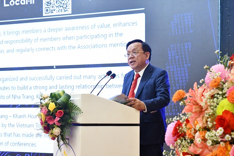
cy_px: 78
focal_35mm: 105
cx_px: 117
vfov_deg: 13.0
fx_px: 682
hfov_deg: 19.5
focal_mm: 70
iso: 9000
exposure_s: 1/125
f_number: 9
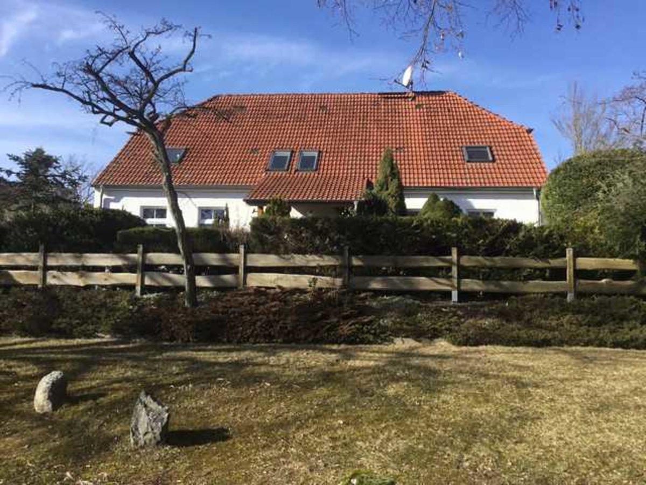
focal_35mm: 31
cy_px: 242
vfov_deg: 45.4
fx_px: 579
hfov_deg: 58.4
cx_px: 323
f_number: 2.4
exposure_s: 1/708
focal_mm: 3.3
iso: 25
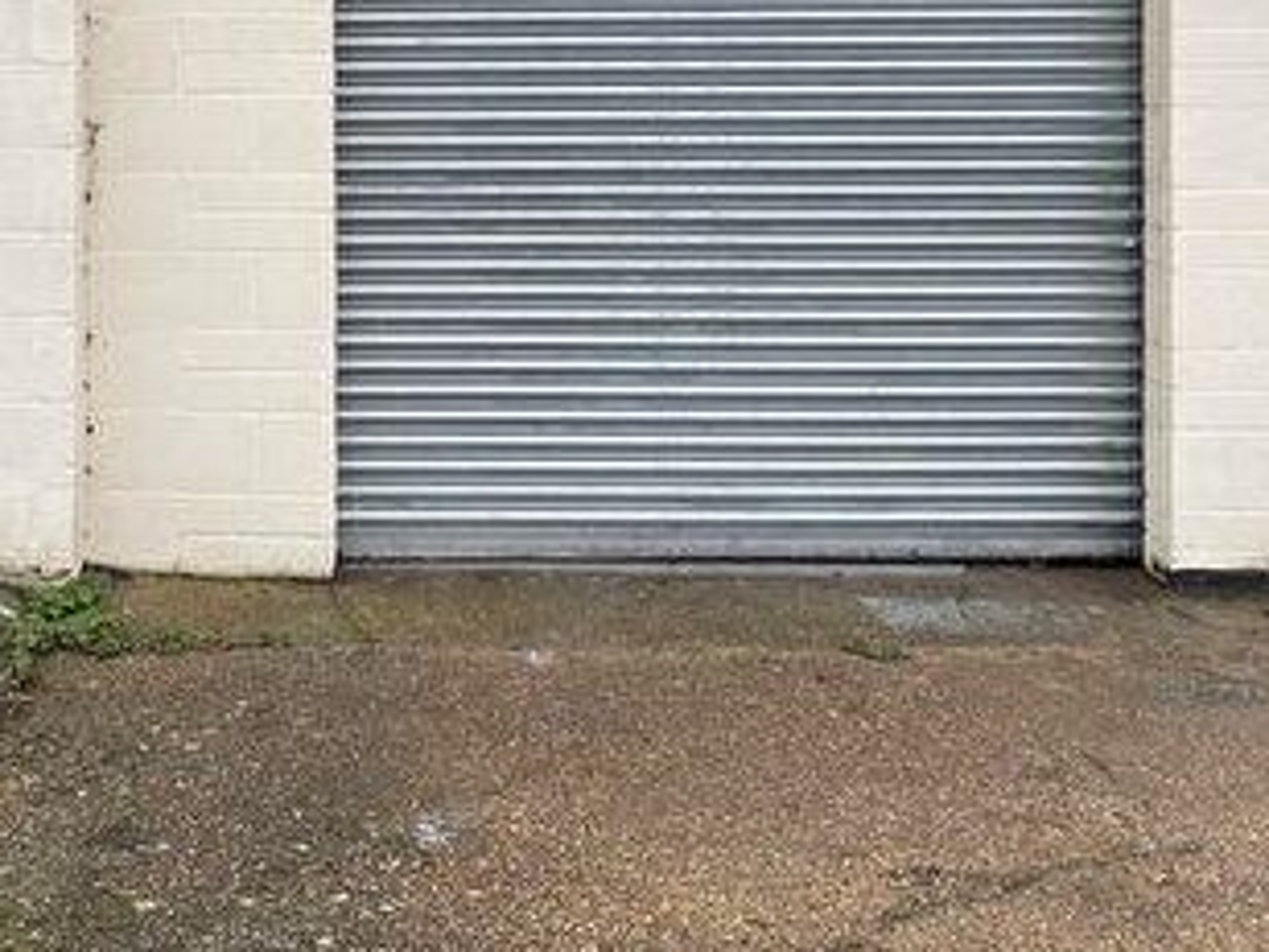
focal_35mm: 59
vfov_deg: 23.8
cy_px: 10
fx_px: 2163
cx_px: 288
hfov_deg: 32.0
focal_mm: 4.25
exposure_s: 1/238
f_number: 1.8
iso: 32
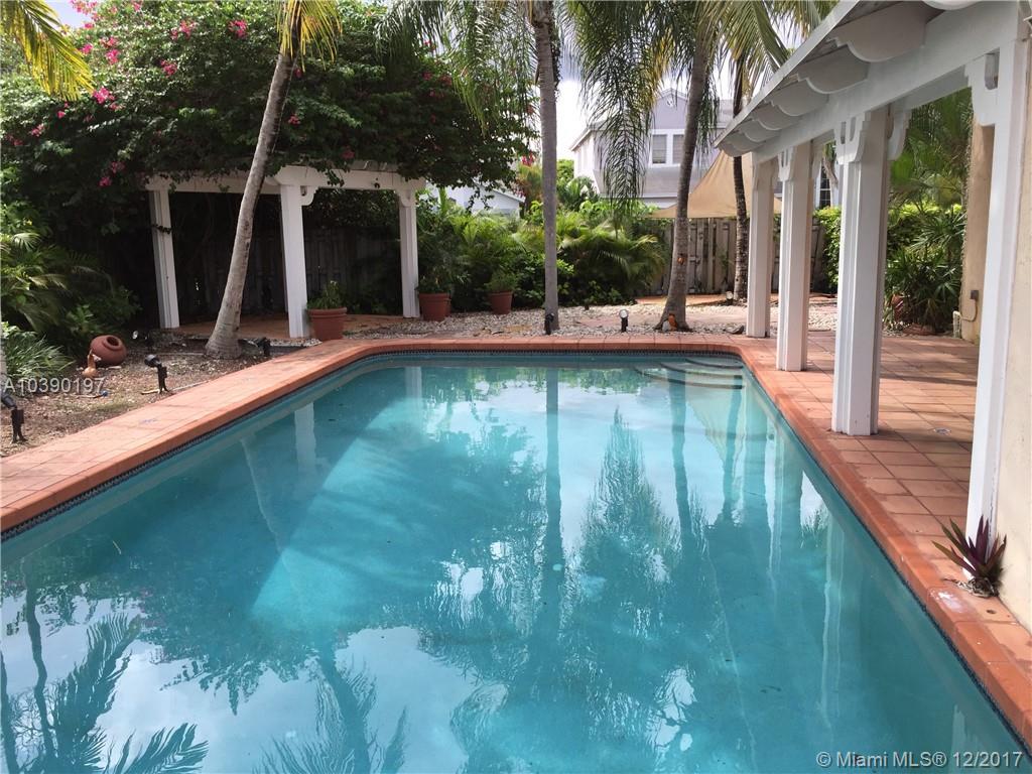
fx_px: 865
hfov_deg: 61.7
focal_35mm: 29
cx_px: 516
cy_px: 387
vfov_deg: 48.2
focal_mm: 4.15
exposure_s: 1/760
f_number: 2.2
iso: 32
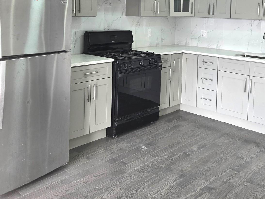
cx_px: 163
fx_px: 329
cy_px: 33
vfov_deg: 32.5
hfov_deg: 43.5
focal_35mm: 43
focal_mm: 5.4
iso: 50
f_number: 1.8
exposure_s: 1/120
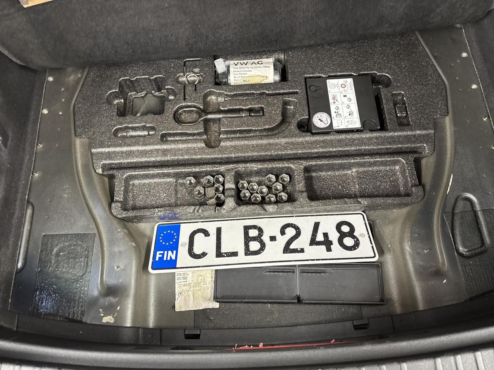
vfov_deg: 53.1
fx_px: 371
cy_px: 185
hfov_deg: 67.3
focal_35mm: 26
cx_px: 247
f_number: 1.6
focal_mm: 5.96
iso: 500
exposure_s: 1/50
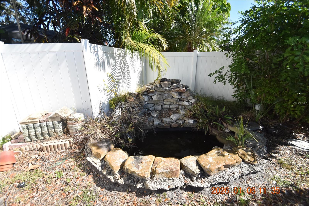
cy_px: 103
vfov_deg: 77.3
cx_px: 154
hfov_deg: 100.4
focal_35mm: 15
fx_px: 129
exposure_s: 1/4000
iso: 800
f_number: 3.5
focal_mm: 10
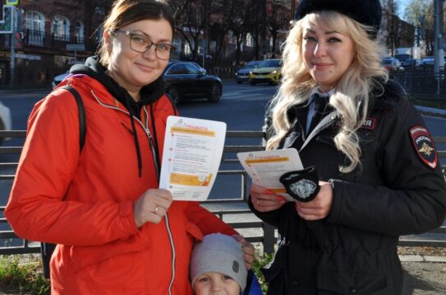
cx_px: 206
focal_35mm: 58
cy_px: 111
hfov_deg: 34.5
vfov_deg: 23.2
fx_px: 717
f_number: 11
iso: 200
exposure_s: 1/125
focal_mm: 30
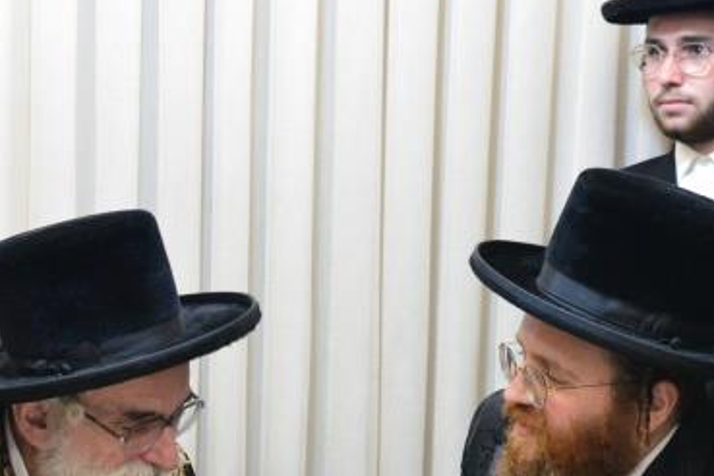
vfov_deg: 13.7
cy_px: 333
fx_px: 1983
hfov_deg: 20.2
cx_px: 155
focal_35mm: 100
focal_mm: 36
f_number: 5.6
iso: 3200
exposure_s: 1/100
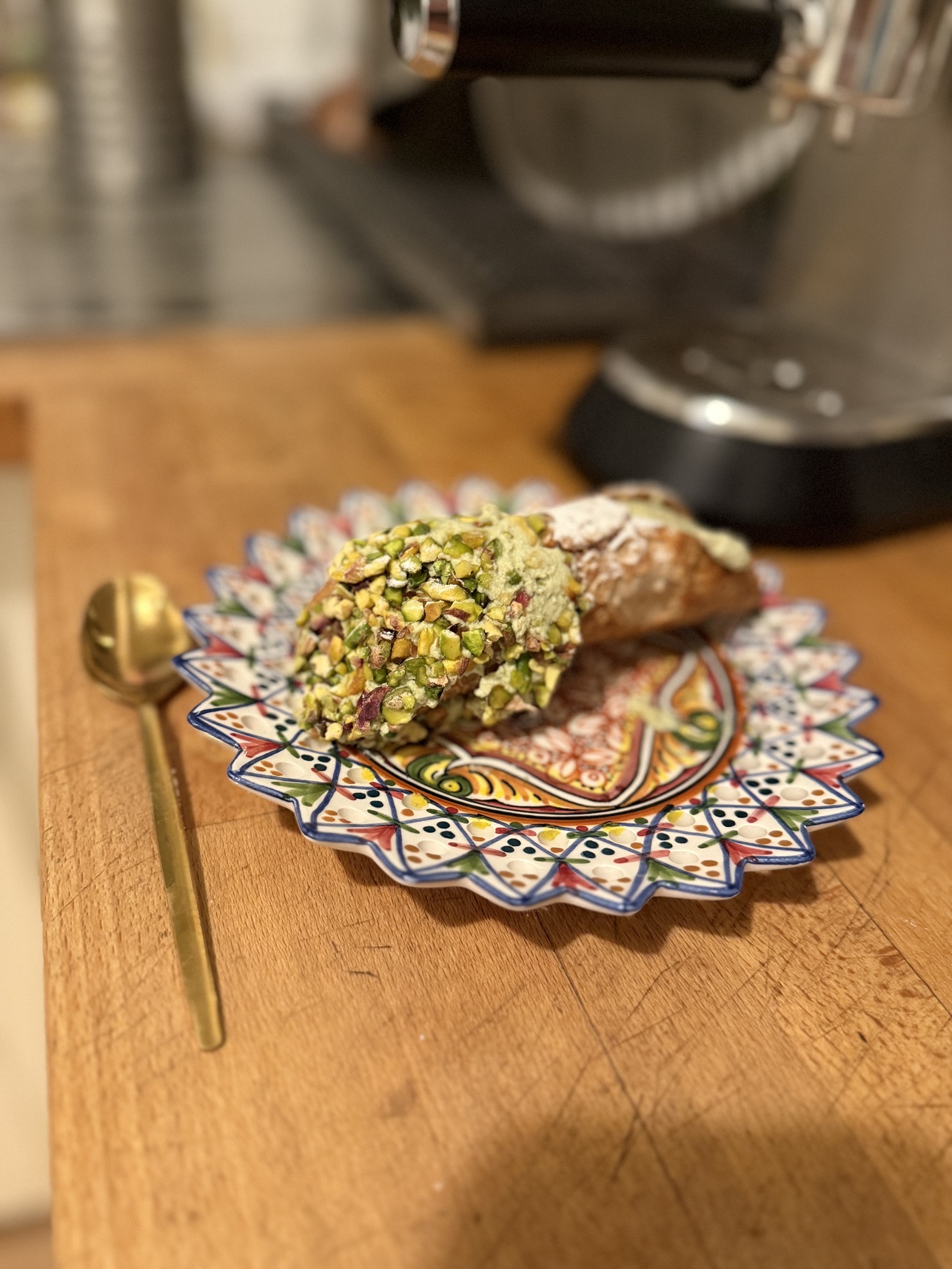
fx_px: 880
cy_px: 634
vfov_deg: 71.6
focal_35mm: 24
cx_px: 476
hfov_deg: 56.8
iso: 640
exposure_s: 1/33
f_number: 1.78
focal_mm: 6.76
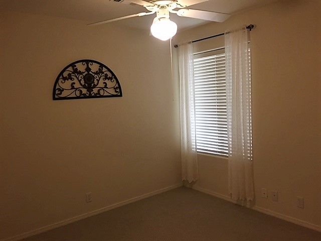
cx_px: 160
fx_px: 269
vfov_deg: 48.2
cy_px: 120
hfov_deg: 61.7
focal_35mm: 29
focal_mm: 4.15
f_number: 2.2
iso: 160
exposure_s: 1/30
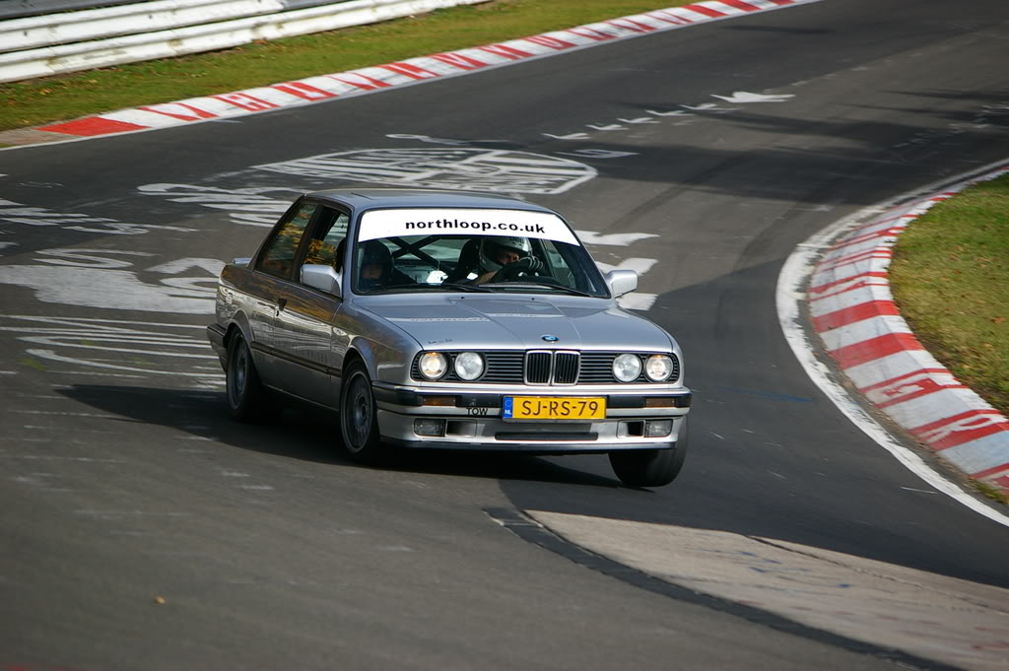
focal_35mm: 207
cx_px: 504
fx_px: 5797
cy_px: 336
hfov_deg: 9.9
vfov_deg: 6.6
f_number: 4.5
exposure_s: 1/320
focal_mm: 138
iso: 200
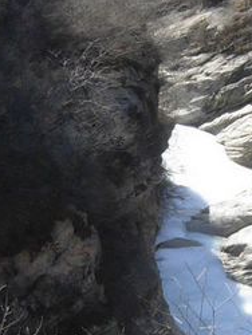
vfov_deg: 11.0
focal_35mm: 180
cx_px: 165
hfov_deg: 8.3
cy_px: 232
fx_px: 1744
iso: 50
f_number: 4.3
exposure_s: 1/242
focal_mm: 7.5
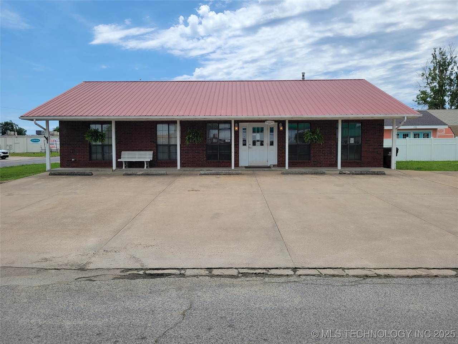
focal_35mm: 26
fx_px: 344
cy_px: 172
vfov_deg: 53.1
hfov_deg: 67.3
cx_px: 229
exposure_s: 1/2945
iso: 40
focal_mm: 5.4
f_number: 1.8
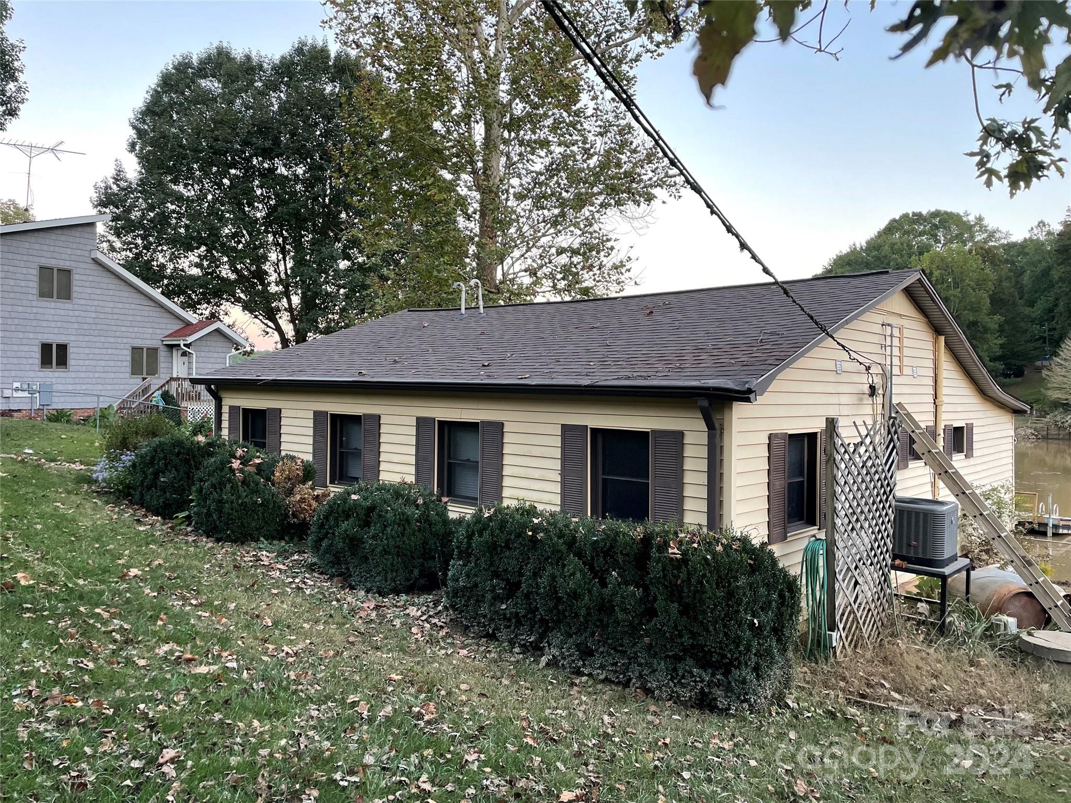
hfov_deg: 67.3
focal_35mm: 26
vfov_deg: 53.1
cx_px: 536
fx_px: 804
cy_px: 402
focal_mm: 4.2
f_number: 1.6
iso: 125
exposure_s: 1/103
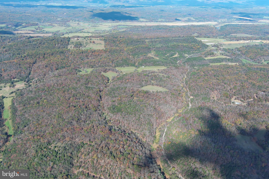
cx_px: 134
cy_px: 90
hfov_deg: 63.7
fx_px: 217
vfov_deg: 45.0
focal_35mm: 29
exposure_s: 1/673
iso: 100
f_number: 2.8
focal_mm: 10.57
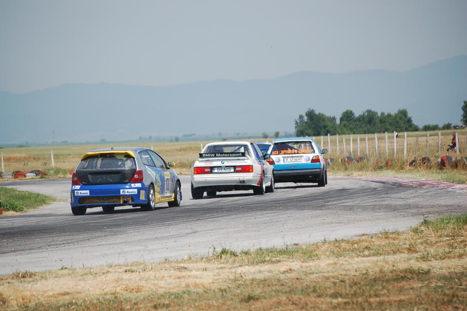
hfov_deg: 11.0
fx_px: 2430
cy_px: 156
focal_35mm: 188
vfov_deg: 7.3
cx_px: 234
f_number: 5
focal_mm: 125
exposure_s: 1/1250
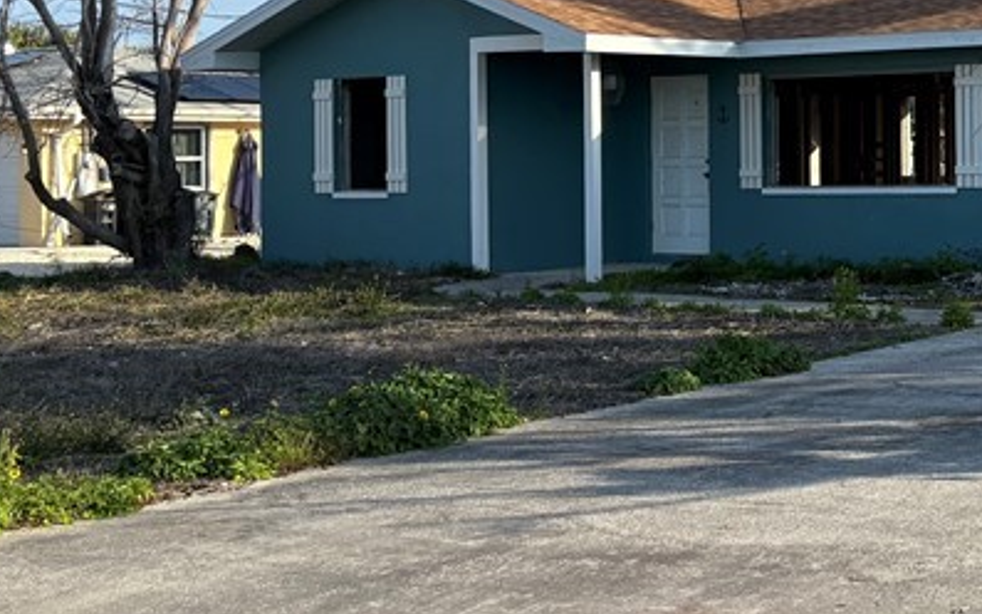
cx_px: 1111
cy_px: 102
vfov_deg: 18.1
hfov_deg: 26.4
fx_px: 1900
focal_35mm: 71
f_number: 1.6
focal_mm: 5.96
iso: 50
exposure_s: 1/2075
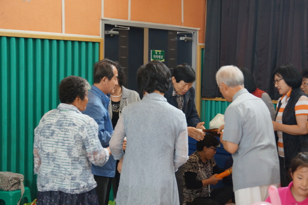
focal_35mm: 61
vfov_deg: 22.2
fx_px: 522
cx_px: 154
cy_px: 102
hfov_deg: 32.9
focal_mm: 41
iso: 1250
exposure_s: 1/80
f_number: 5
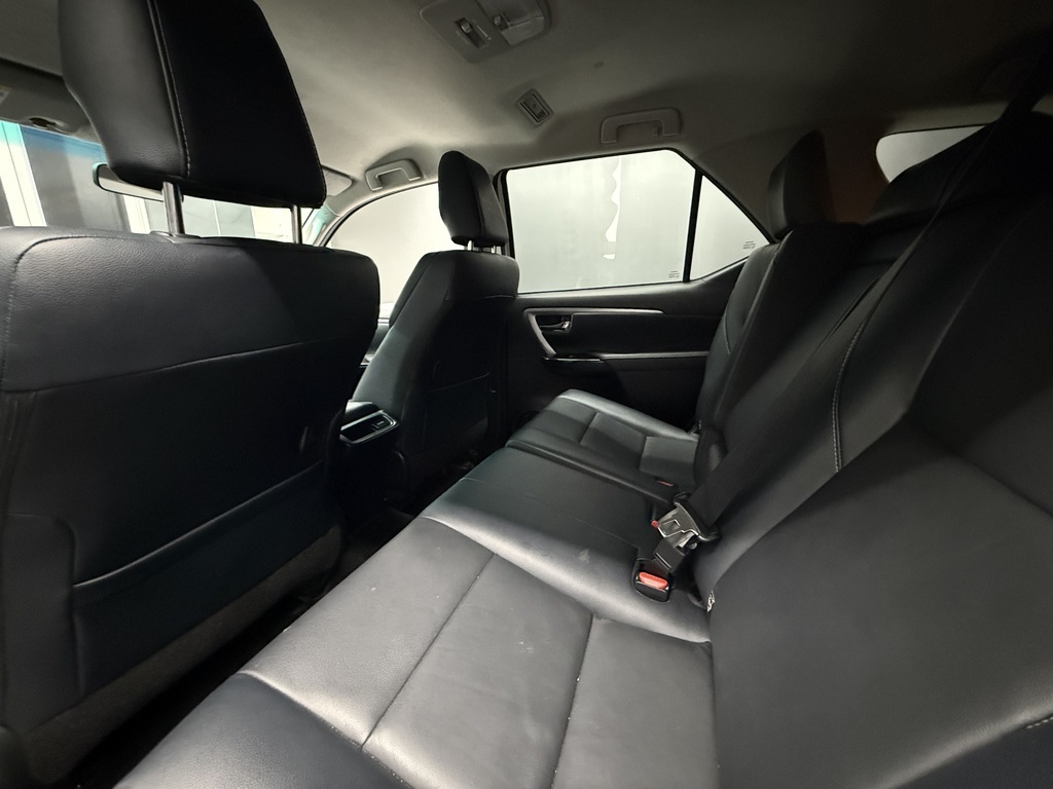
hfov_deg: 102.1
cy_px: 394
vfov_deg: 85.7
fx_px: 426
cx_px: 526
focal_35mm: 14
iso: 1250
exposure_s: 1/25
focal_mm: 2.22
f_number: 2.2
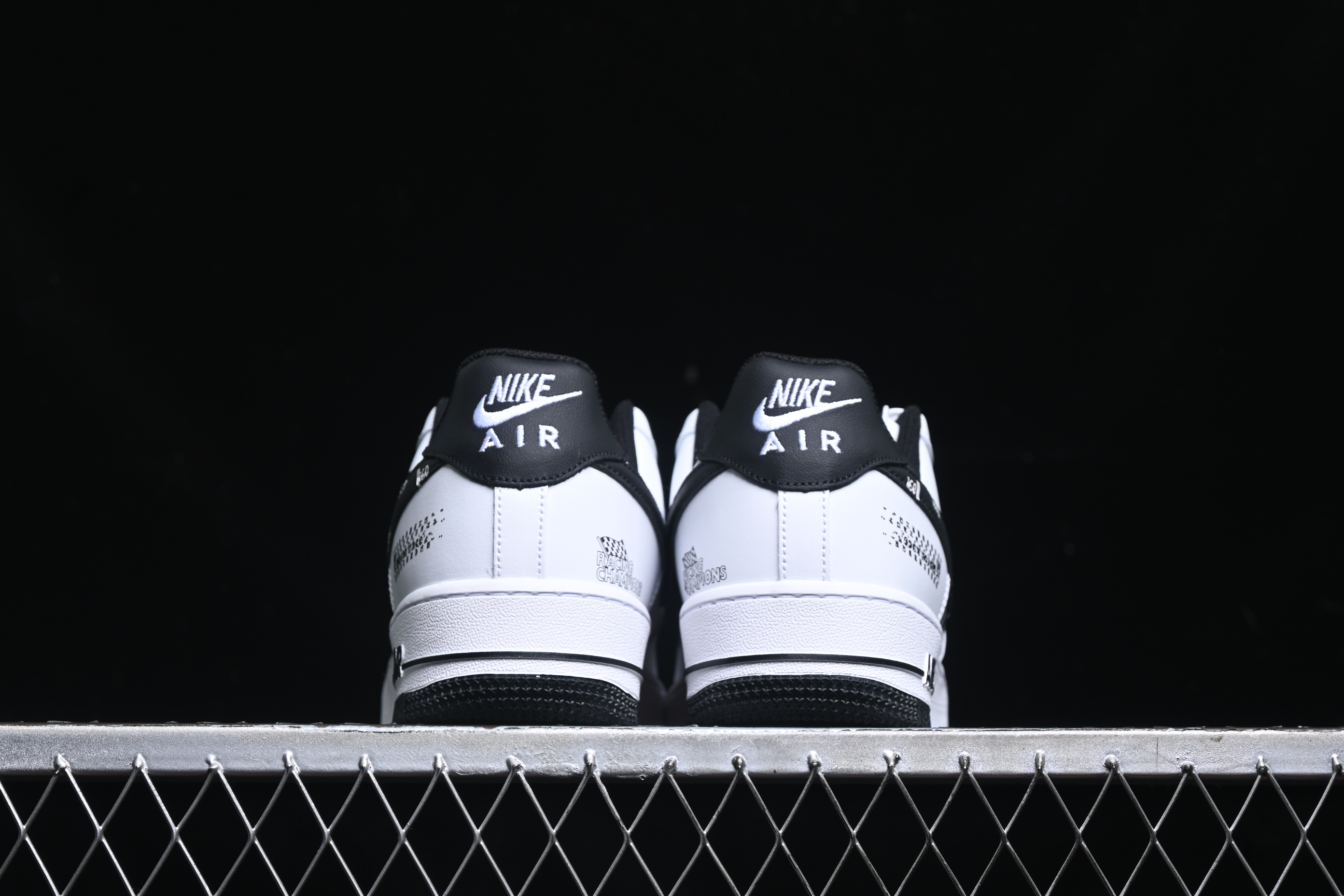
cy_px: 448
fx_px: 2800
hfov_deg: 27.0
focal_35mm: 75
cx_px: 672
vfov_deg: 18.2
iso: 160
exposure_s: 1/60
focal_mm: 50
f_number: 6.3
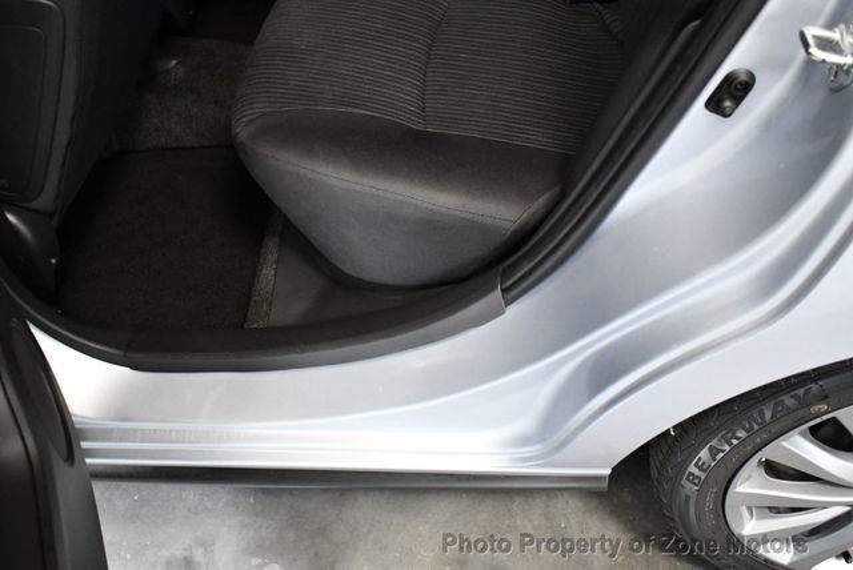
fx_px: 854
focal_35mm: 36
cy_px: 285
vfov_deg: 36.9
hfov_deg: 53.1
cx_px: 426
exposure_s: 1/100
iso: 3200
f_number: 3.5
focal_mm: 18
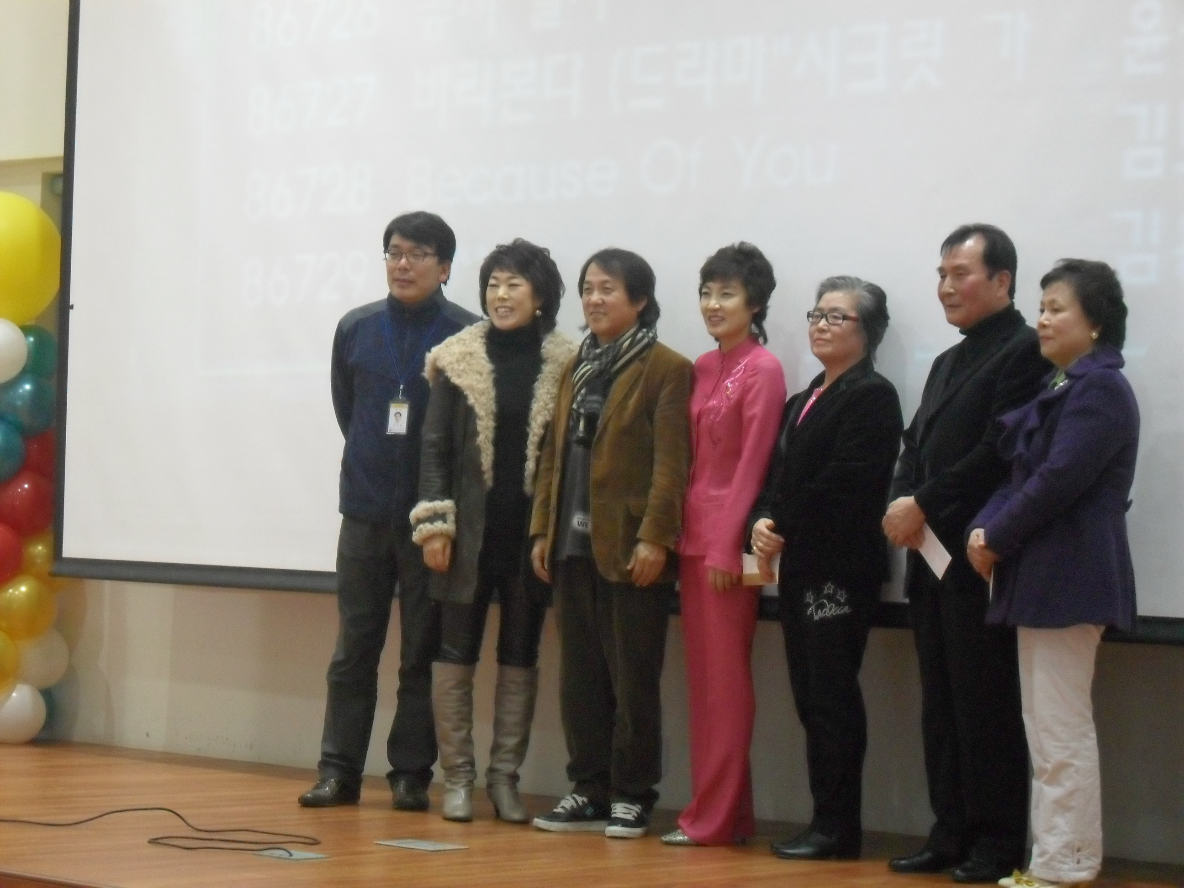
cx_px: 592
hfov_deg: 21.8
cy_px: 444
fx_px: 3078
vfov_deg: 16.4
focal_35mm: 90
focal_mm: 15.9
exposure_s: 1/20
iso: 320
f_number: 4.7
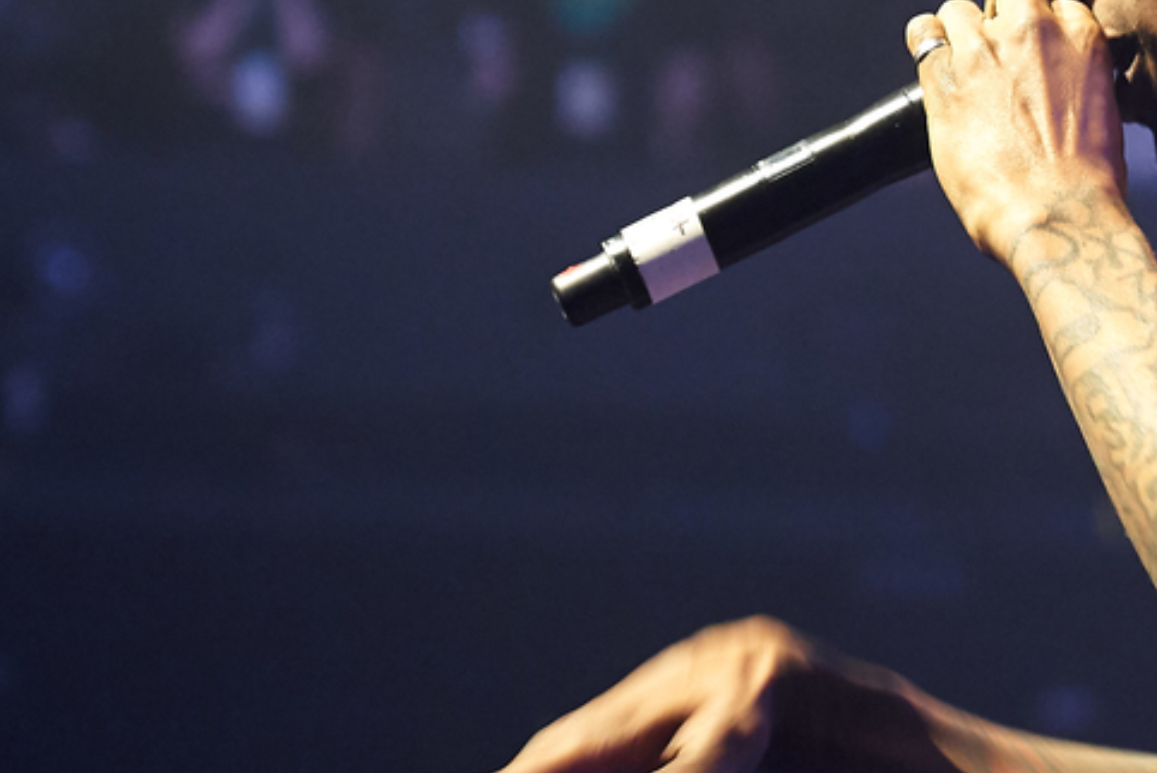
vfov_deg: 6.6
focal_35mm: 209
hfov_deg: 9.8
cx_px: 780
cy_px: 72
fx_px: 6721
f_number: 2.8
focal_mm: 70
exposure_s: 1/80
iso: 6400
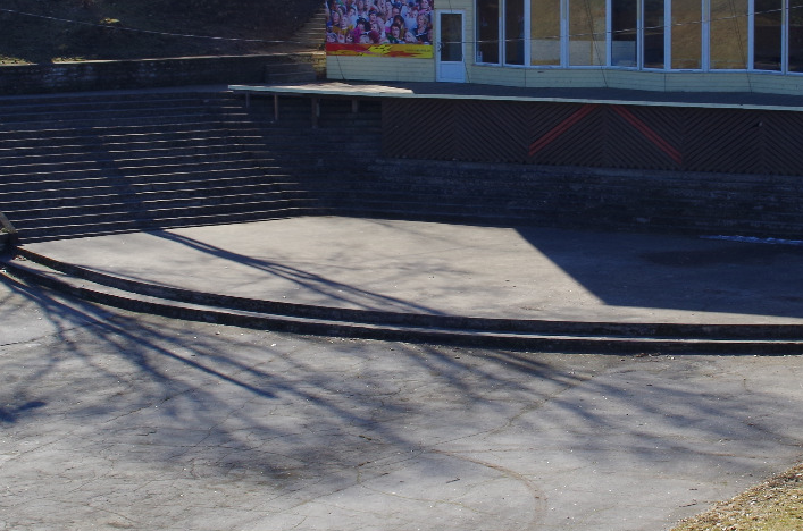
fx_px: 2515
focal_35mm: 113
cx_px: 526
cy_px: 140
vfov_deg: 12.0
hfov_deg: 18.1
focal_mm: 33
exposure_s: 1/160
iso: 200
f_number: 11
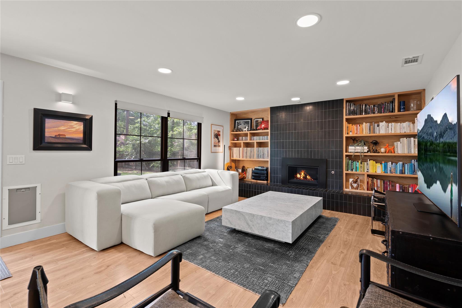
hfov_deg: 96.7
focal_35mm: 16
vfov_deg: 73.7
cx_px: 231
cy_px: 154
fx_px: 205
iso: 100
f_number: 8
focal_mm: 16
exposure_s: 1/1.25
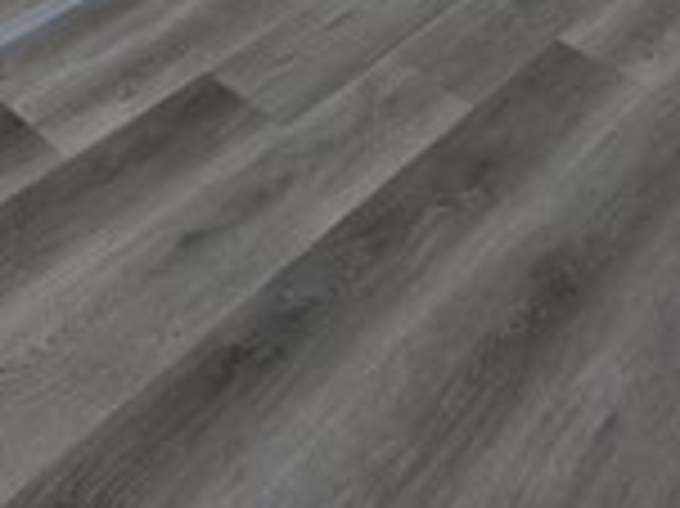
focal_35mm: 55
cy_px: -495
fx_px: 1080
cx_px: 257
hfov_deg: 34.8
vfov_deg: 18.3
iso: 160
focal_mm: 2.2
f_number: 2.2
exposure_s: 1/60
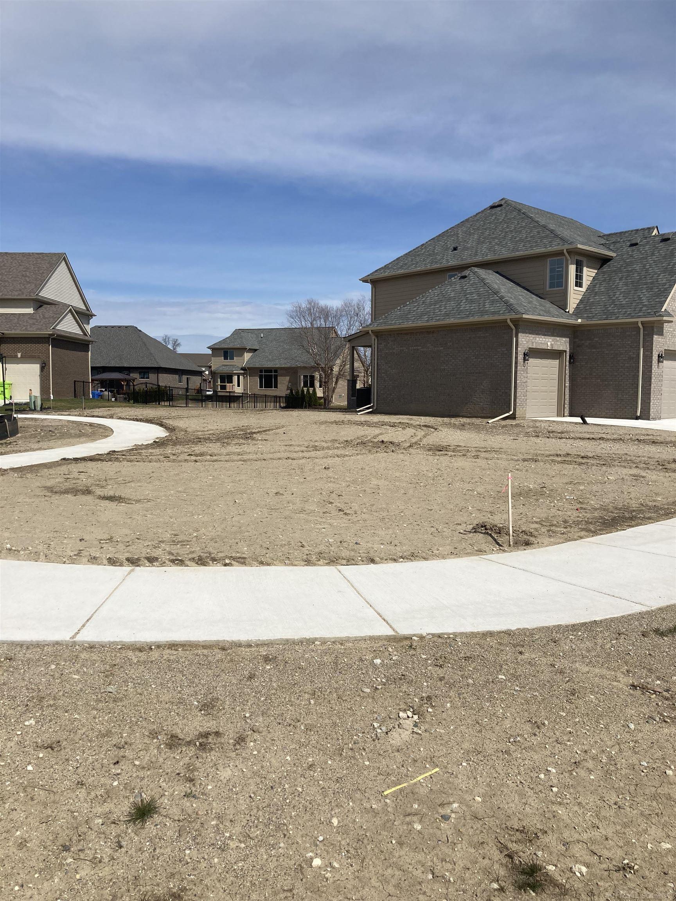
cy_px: 450
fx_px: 729
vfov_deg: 63.4
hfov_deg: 49.7
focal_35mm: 28
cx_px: 338
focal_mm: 3.99
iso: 20
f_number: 1.8
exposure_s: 1/4049
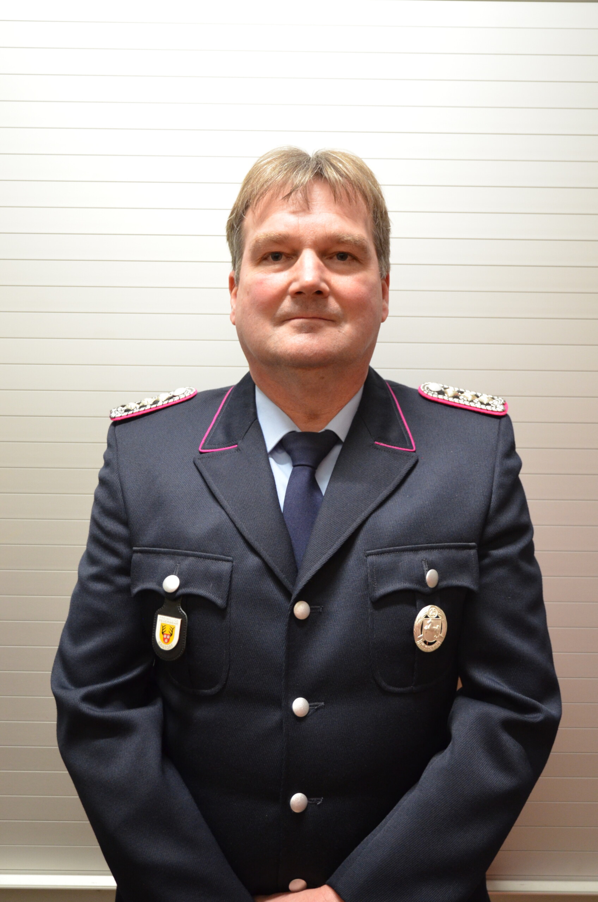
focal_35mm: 39
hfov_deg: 34.1
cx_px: 299
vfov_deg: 49.6
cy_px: 451
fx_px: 976
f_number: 4.2
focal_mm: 26
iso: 1600
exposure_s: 1/25
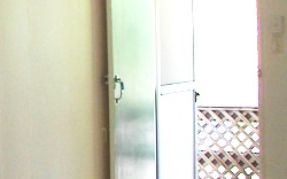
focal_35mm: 122
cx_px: -133
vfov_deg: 10.7
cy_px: 44
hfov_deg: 15.8
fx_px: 954
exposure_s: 1/40
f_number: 2.8
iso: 50
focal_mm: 6
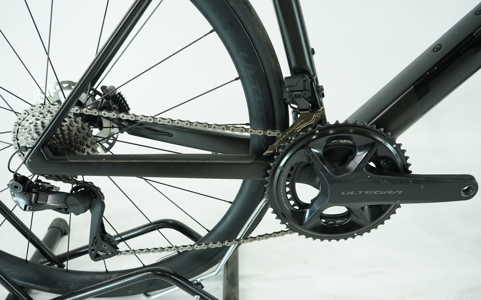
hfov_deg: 62.9
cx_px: 238
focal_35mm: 30
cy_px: 156
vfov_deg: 41.8
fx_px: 393
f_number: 6.3
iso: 2500
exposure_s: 1/200
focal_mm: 29
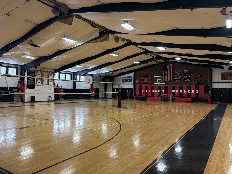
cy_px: 87
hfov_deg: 67.3
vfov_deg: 53.1
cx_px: 116
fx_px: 174
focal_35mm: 26
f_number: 1.6
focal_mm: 5.96
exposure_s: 1/120
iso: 200
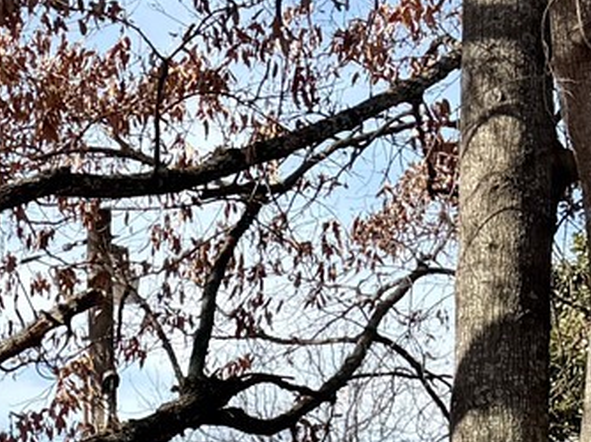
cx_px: -586
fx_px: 2354
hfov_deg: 12.6
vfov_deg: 10.1
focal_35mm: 138
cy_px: 820
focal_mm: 6.76
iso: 80
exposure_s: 1/2232
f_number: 1.78
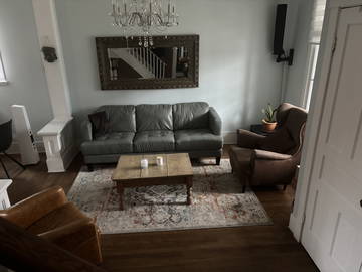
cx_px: 181
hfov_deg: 67.3
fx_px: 272
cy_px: 136
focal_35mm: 26
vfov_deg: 53.1
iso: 640
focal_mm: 5.96
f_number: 1.6
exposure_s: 1/30
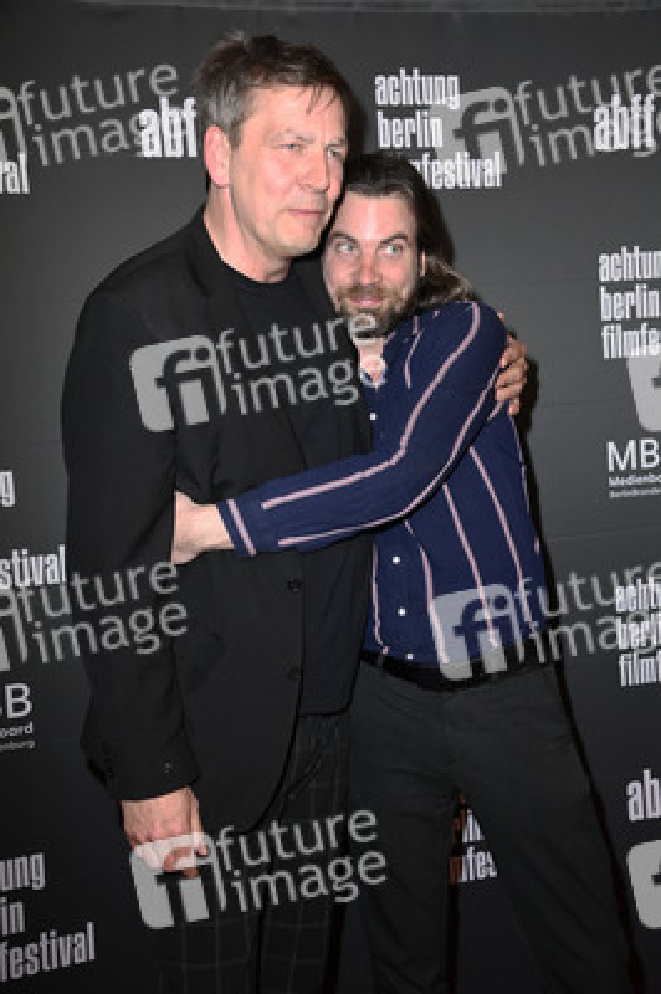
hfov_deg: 28.0
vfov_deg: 41.1
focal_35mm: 48
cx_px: 330
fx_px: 1324
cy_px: 497
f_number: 6.3
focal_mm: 48
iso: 1000
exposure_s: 1/250
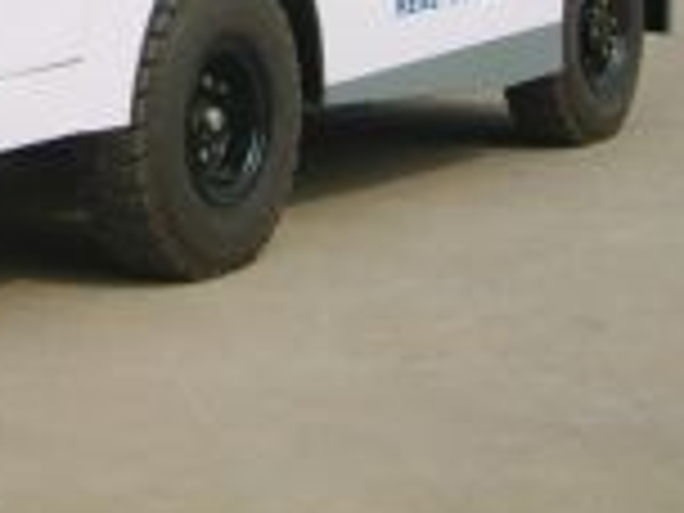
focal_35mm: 141
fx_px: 2786
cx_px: -22
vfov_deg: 10.1
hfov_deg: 13.8
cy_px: -317
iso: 50
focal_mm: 7.2
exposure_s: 1/180
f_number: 7.7
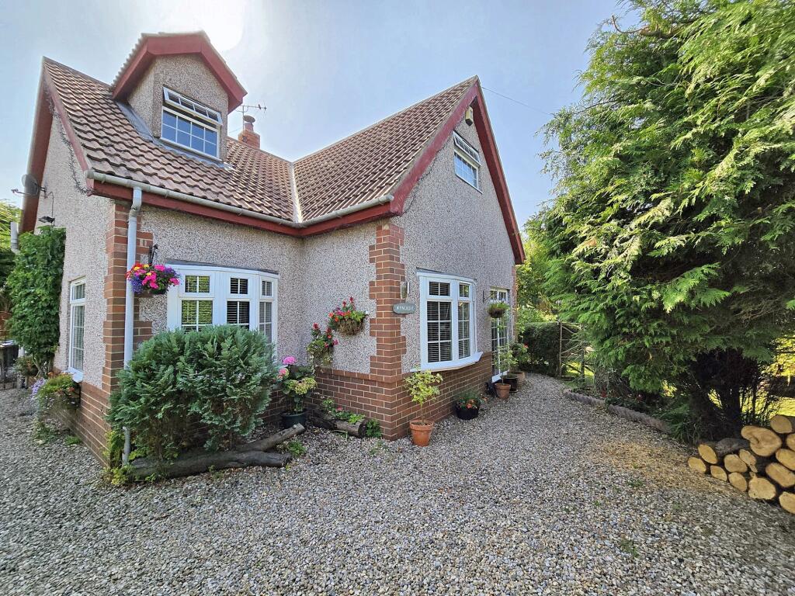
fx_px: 299
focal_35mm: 13
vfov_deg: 89.9
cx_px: 398
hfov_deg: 106.2
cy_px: 298
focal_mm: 2.2
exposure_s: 1/1429
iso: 50
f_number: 2.2
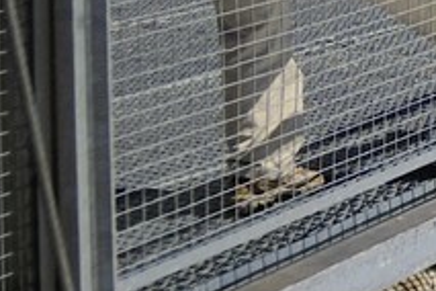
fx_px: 1635
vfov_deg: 9.0
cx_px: 1572
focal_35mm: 135
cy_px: -432
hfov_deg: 9.1
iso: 100
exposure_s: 1/1600
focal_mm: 12
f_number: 4
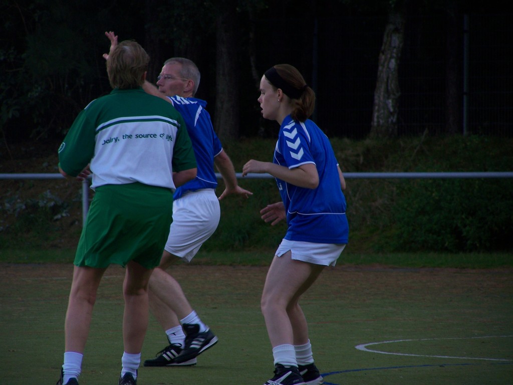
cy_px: 192
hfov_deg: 5.6
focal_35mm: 357
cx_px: 256
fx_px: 5291
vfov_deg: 4.2
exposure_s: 1/320
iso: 80
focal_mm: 59.2
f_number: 3.6
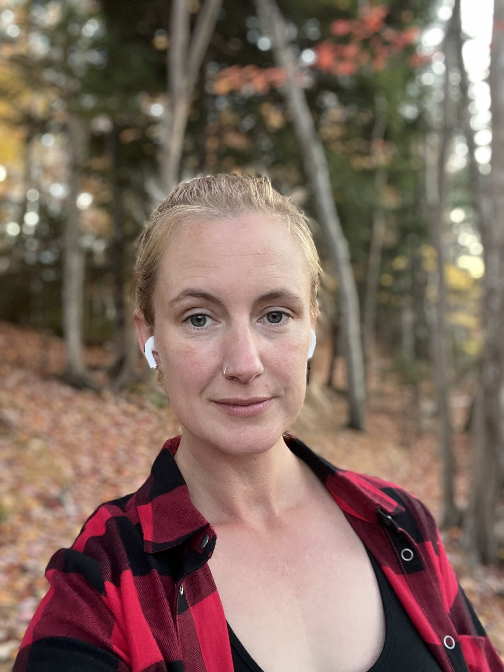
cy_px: 336
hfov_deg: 46.8
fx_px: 582
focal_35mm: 30
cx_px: 252
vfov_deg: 60.0
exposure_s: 1/60
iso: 200
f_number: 2.2
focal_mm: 2.71
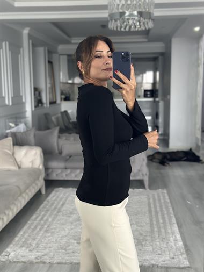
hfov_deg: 30.3
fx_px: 377
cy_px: 136
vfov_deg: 39.6
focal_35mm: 48
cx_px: 102
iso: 400
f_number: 1.78
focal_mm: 6.86
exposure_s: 1/40
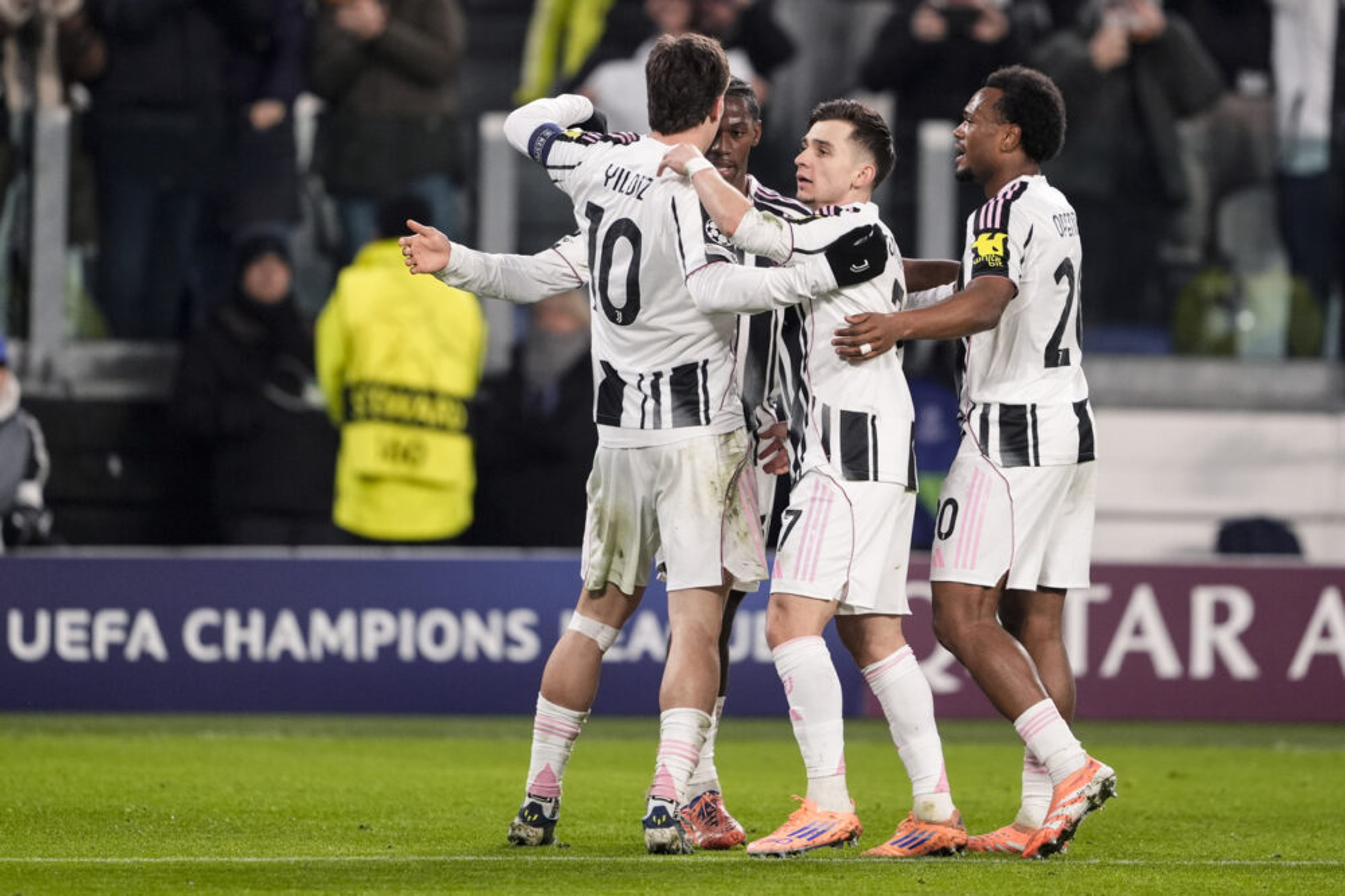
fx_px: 14939
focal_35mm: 400
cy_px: 448
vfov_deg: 3.4
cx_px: 672
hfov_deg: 5.2
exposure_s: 1/1600
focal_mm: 400
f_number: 2.8
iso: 2000
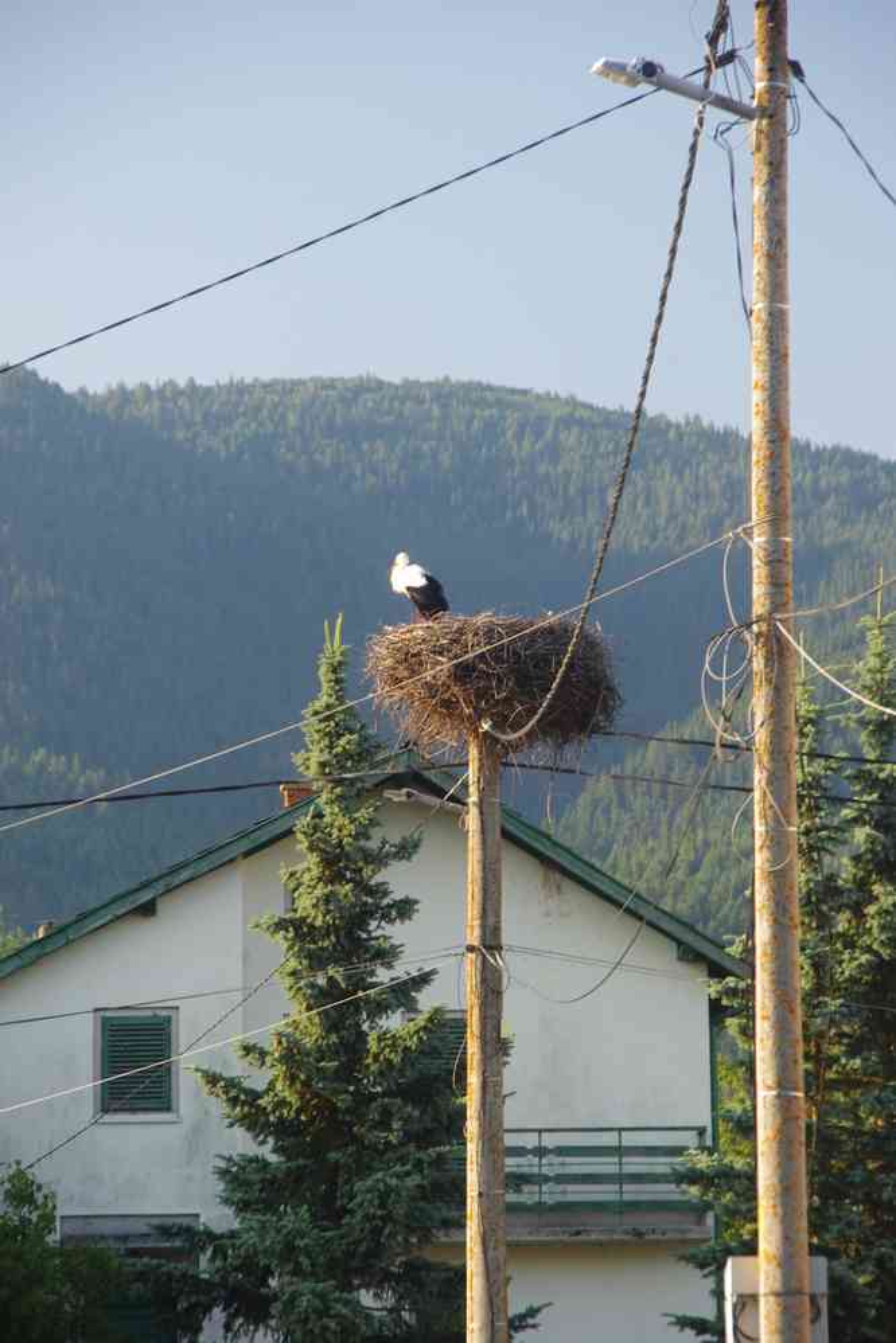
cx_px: 448
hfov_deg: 27.5
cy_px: 672
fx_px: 1829
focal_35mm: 49
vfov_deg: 40.3
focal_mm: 32.5
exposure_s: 1/60
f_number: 6.3
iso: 400
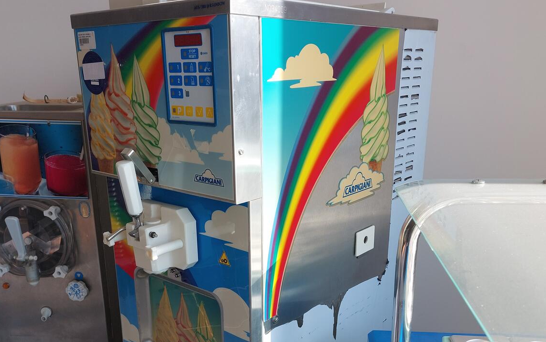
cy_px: 247
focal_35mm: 35
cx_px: 251
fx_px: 521
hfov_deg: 55.3
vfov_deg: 35.6
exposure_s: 1/275
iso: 25
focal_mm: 5.23
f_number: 1.8
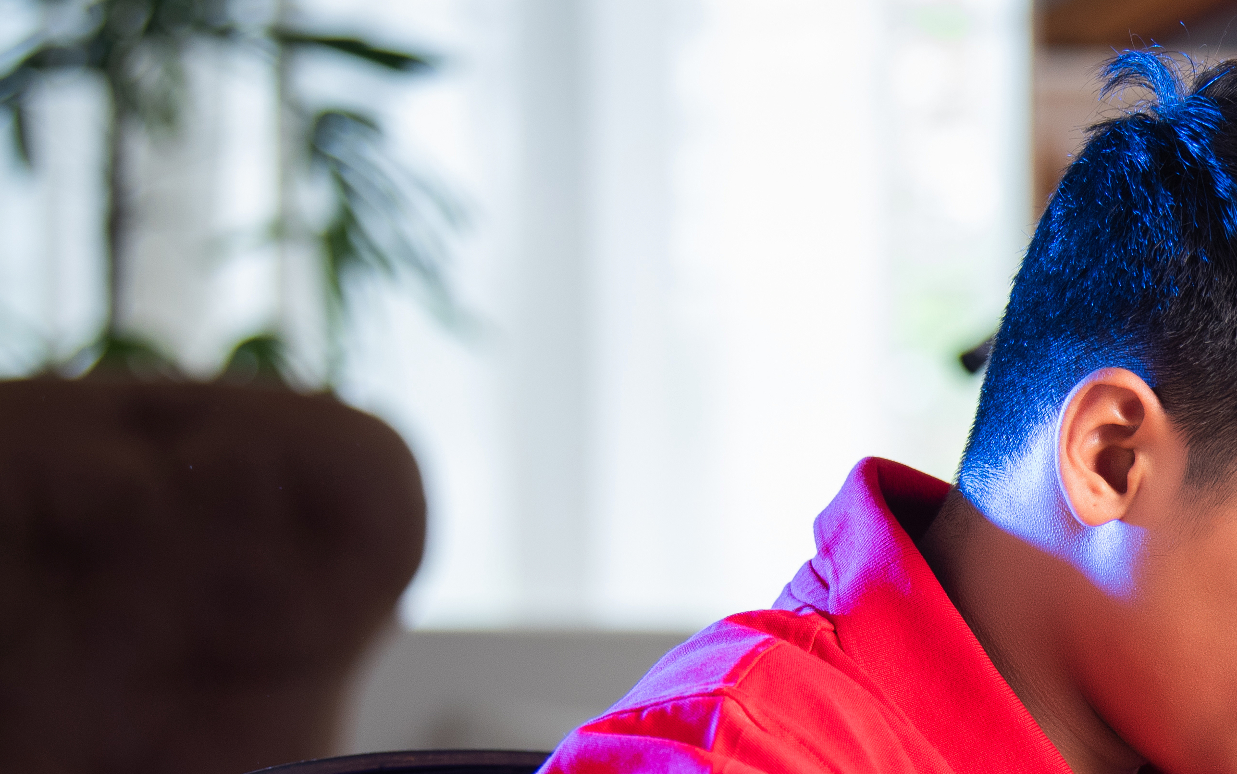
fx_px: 8058
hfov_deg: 8.6
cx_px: 1701
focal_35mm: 239
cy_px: 860
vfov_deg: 5.5
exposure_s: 1/125
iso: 250
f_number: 3.5
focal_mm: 82
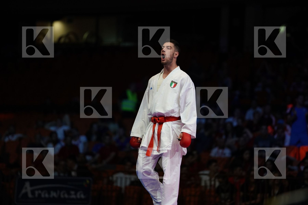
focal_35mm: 200
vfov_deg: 6.9
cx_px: 154
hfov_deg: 10.3
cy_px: 102
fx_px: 1711
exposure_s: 1/1000
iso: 1600
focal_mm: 200
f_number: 2.8
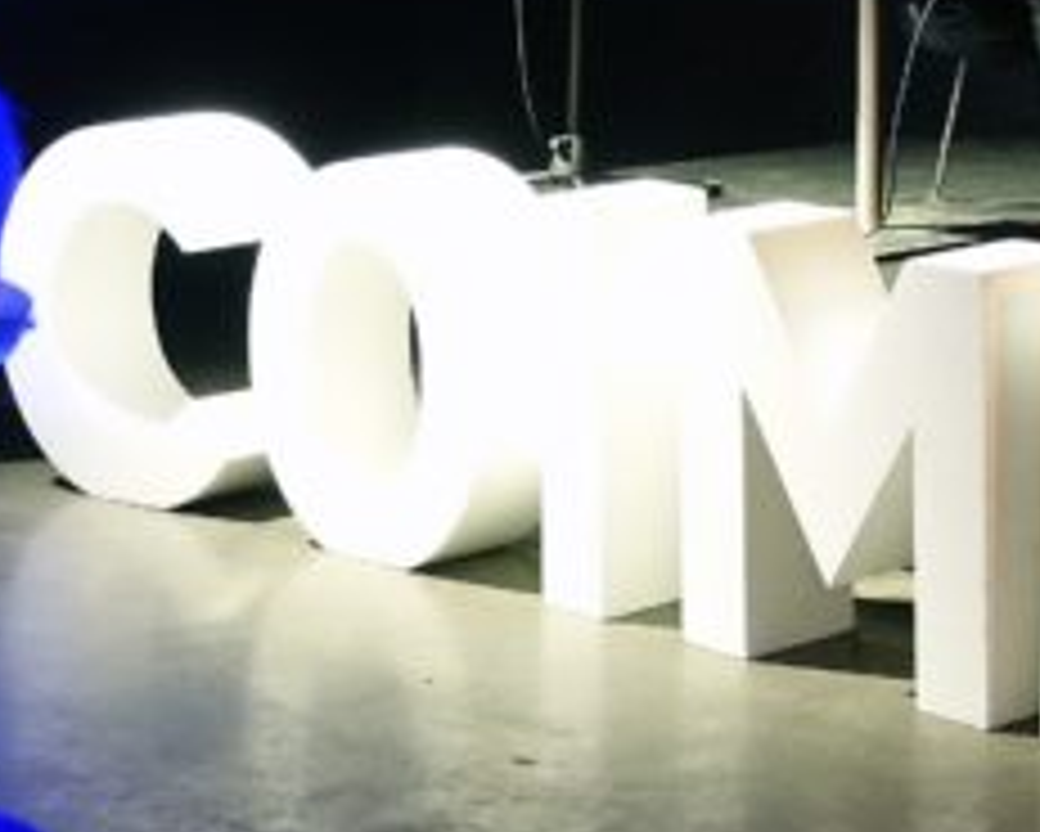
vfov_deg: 13.4
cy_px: 4
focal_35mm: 114
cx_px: 1225
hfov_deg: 16.2
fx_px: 3510
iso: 3200
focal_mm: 14.16
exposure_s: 1/40
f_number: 3.2
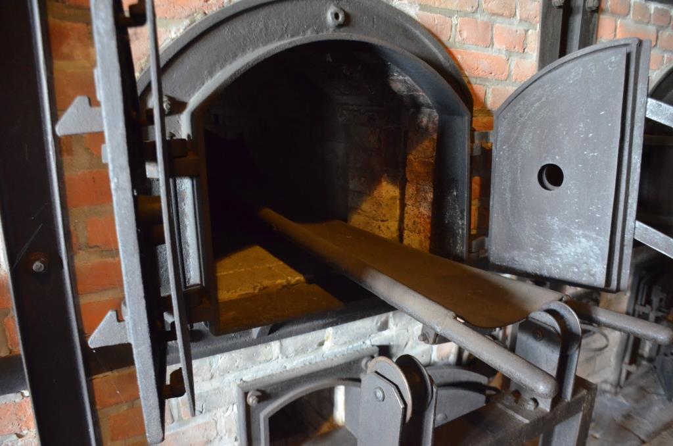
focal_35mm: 27
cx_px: 336
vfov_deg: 47.7
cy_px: 223
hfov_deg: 67.5
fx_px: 504
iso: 3200
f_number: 3.5
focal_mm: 18
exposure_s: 1/15
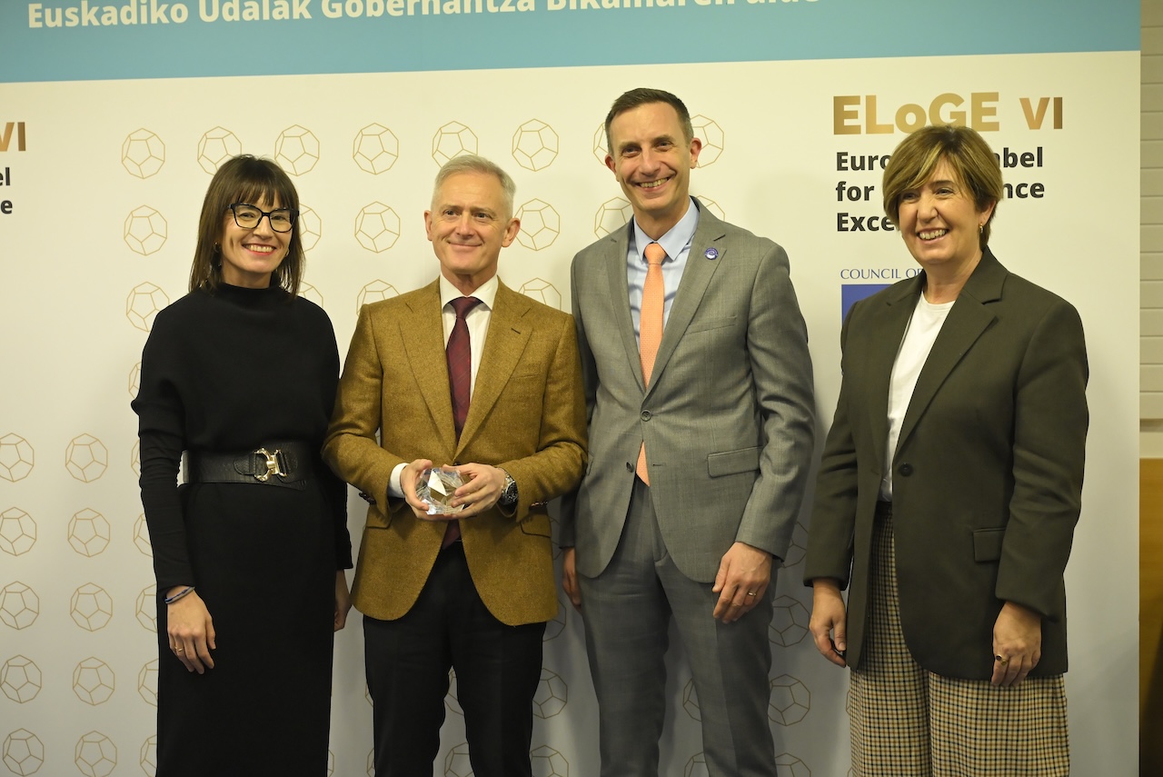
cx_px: 582
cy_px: 388
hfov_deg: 28.8
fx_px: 2263
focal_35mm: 70
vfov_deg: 19.5
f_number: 5.6
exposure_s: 1/250
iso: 6400
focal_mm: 70
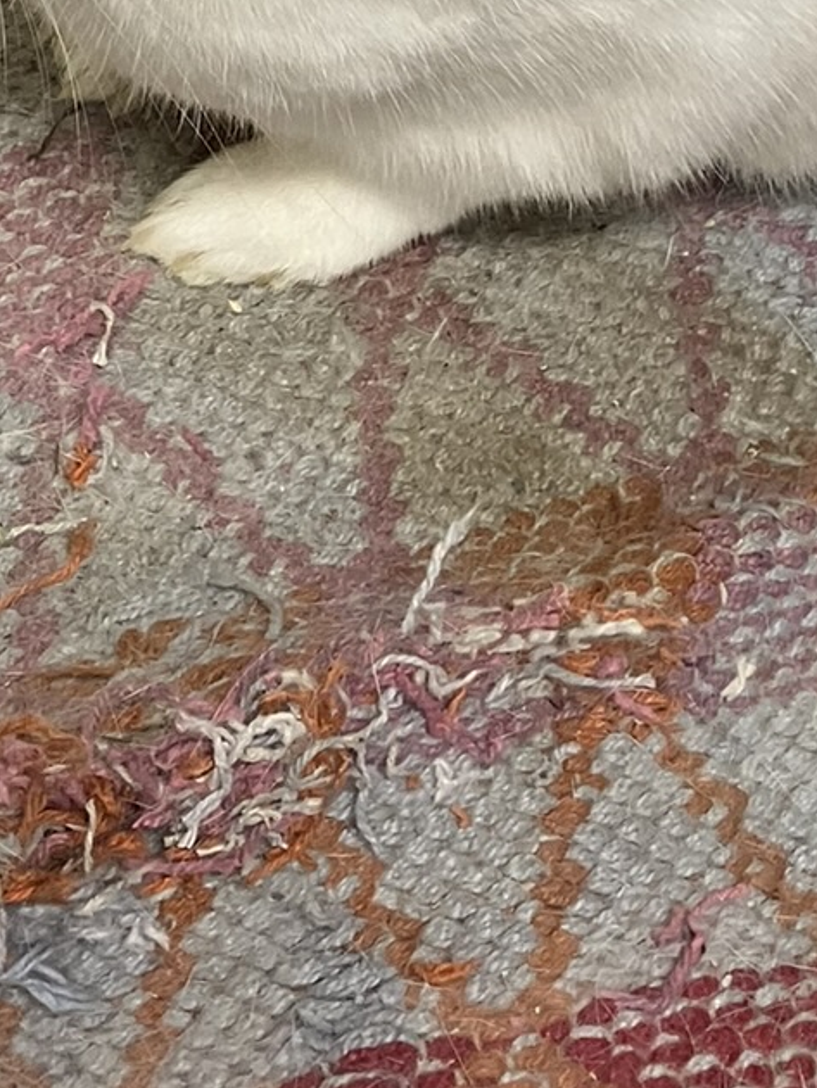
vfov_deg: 19.8
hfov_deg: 16.2
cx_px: 301
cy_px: -318
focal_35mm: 91
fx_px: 2862
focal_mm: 3.99
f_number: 1.8
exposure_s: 1/60
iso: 160
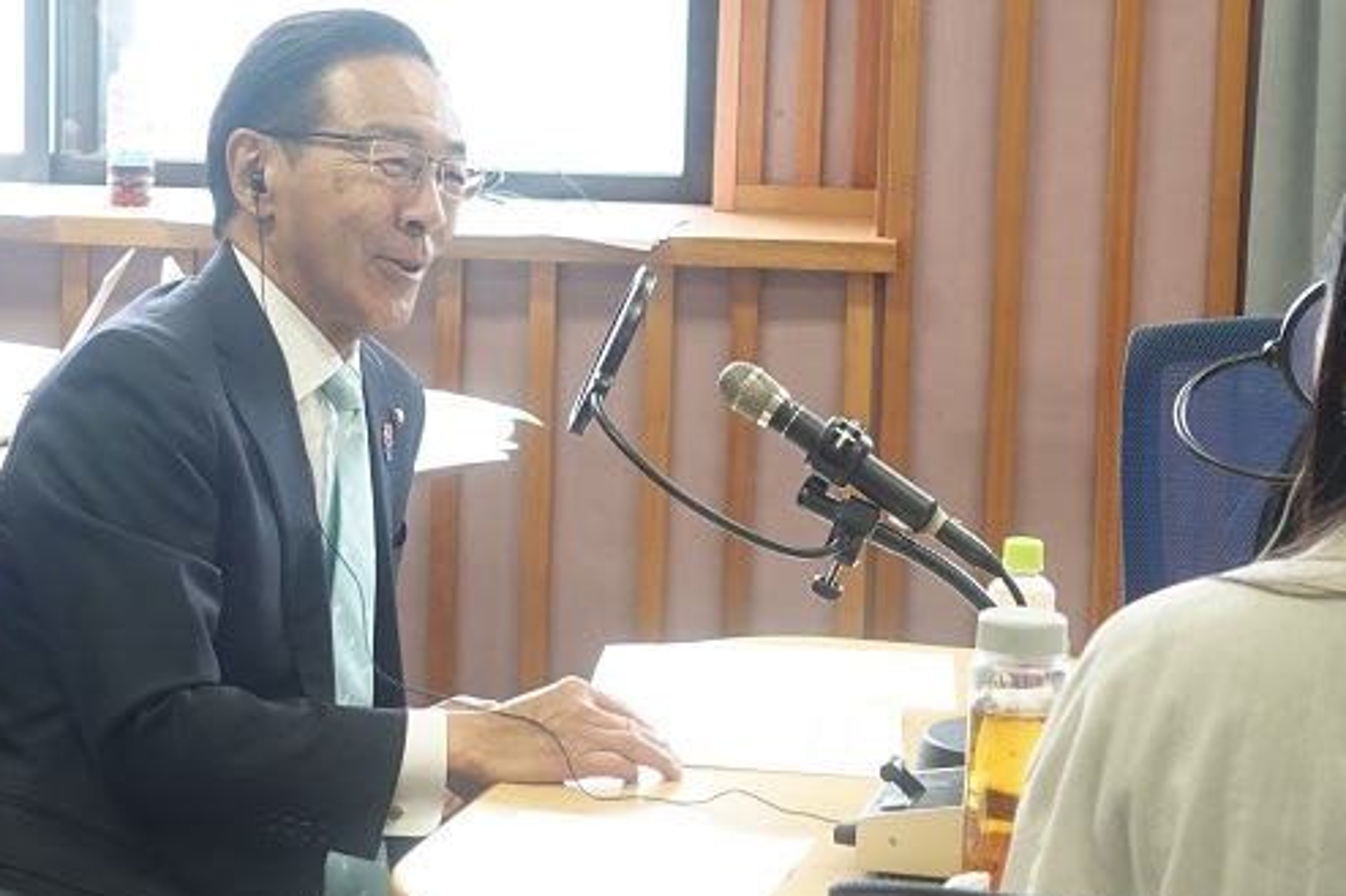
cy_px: 411
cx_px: 747
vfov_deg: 26.5
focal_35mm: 51
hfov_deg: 38.8
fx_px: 1906
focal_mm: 15.87
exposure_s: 1/50
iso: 250
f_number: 2.8
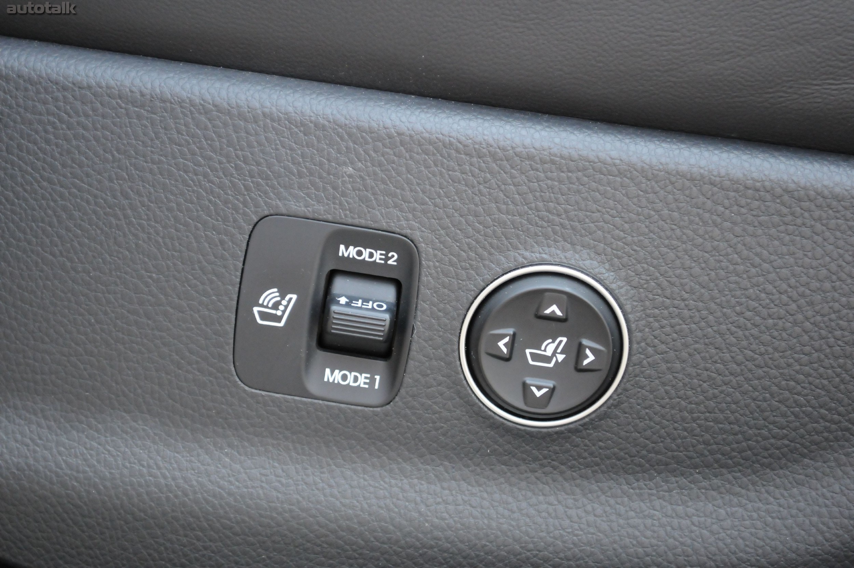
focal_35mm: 82
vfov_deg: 16.5
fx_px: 1955
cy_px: 284
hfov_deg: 24.6
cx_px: 427
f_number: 5.6
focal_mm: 55
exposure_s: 1/320
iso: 2000
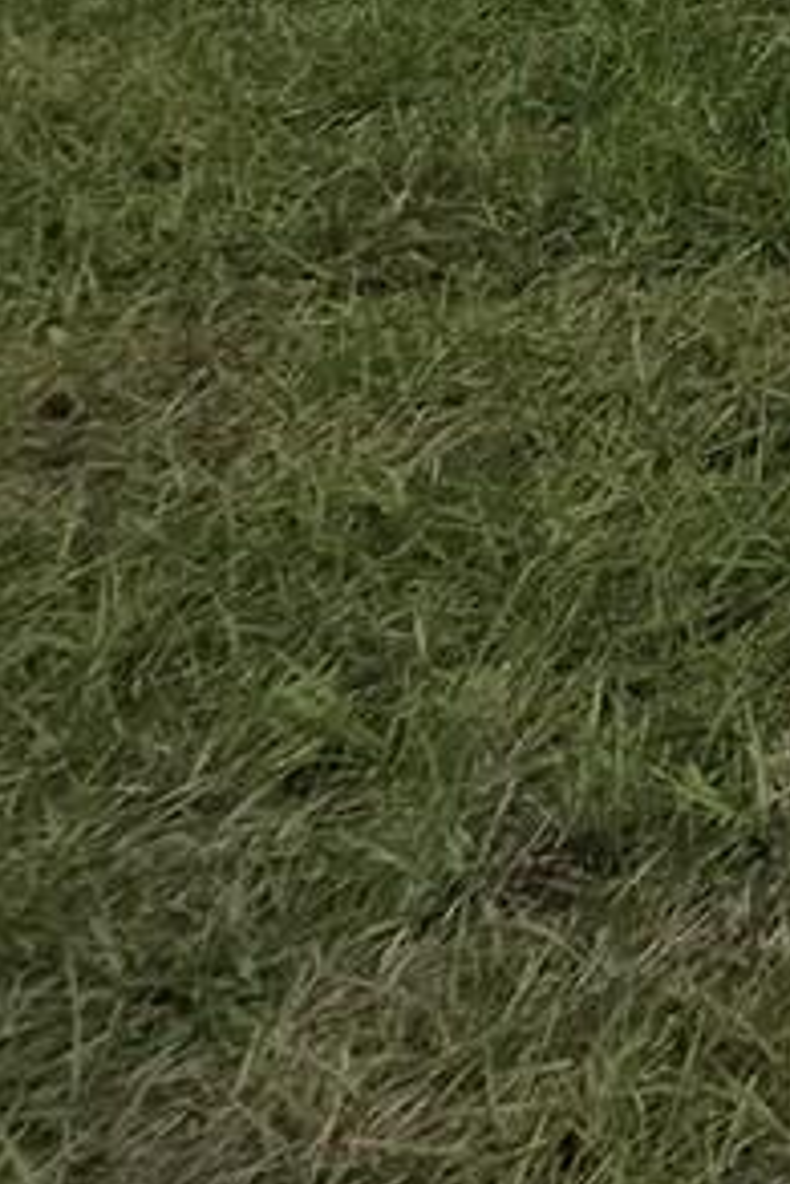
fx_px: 2433
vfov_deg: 18.4
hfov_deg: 9.5
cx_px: 2779
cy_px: -1164
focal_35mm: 74
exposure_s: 1/3238
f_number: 2.2
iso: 50
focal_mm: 2.2
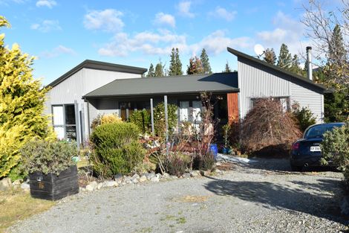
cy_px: 116
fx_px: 349
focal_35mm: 36
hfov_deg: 53.1
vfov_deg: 36.8
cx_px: 174
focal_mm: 24
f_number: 9
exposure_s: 1/320
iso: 200
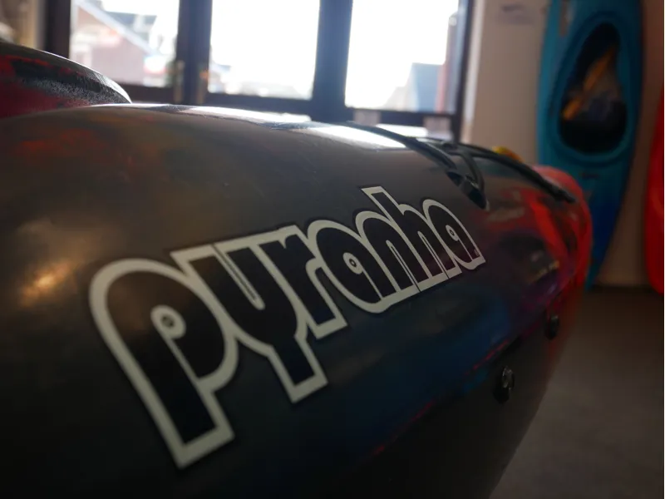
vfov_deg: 36.0
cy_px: 250
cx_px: 332
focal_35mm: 40
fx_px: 768
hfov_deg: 46.8
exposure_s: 1/60
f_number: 4.6
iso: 250
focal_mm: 20
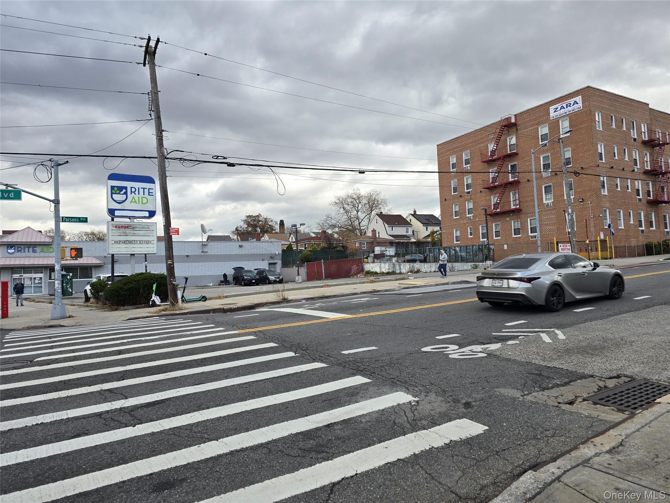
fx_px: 445
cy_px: 252
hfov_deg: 73.9
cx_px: 335
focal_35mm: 23
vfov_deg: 58.9
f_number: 1.7
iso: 12
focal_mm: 6.3
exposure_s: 1/208
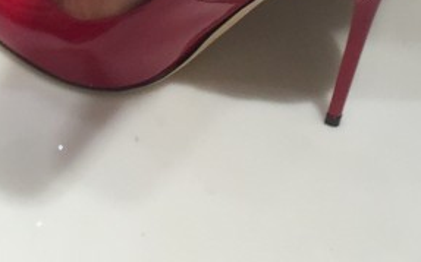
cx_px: -22
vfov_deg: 7.3
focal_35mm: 172
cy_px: -296
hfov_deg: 12.0
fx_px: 1972
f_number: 2.2
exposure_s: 1/50
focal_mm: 4.15
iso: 32
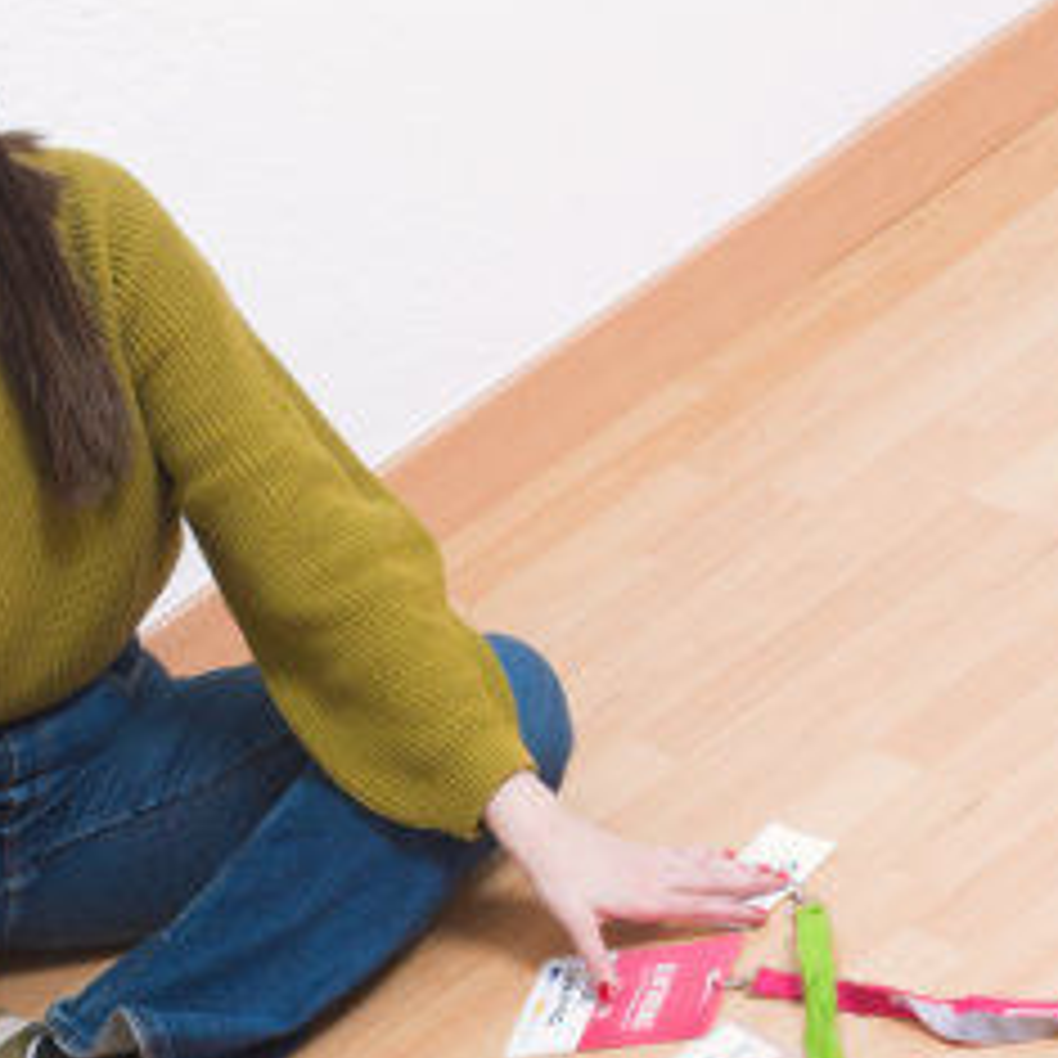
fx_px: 3665
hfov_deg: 16.3
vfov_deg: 16.3
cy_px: 806
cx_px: 189
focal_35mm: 106
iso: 400
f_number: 5.6
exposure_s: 1/60
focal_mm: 22
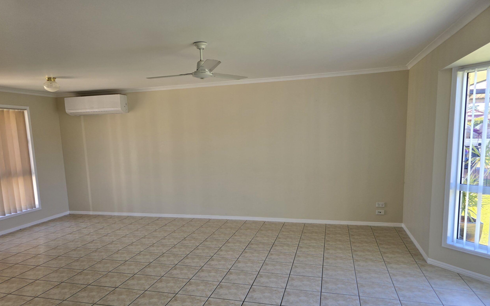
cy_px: 182
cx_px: 240
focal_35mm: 25
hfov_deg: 72.5
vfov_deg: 49.0
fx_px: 334
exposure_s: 1/180
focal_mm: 6.3
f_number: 1.7
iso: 50
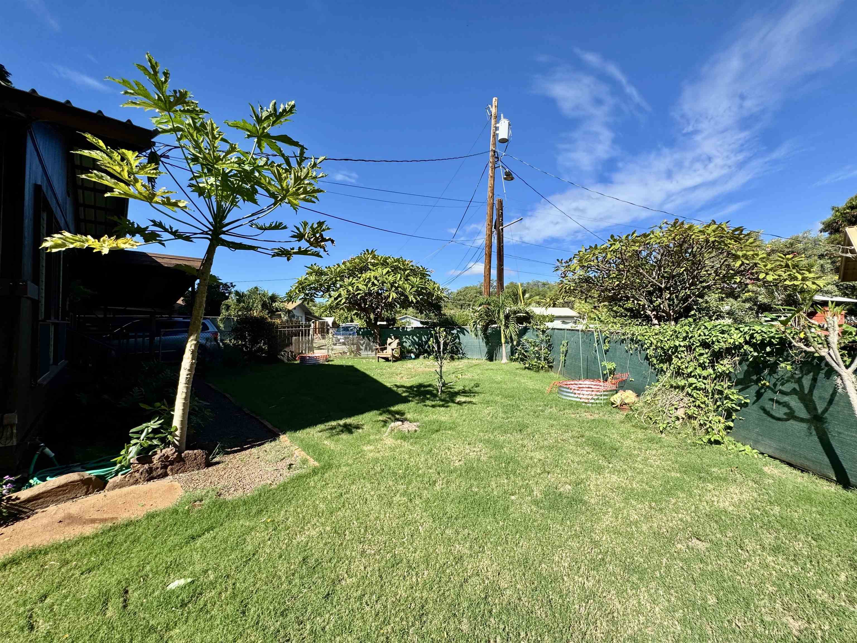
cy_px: 322
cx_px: 428
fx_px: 347
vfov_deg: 85.7
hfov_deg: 102.1
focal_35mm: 14
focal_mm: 2.22
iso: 50
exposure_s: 1/1536
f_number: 2.2
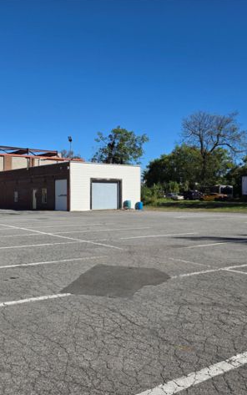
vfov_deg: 58.1
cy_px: 195
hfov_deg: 38.1
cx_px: 93
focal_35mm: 33
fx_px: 355
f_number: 1.7
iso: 80
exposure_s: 1/7944
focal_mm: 6.3
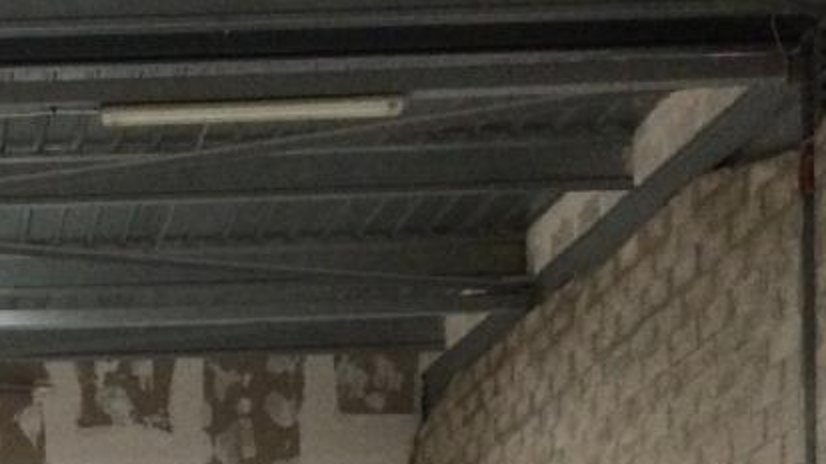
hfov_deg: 20.5
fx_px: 2146
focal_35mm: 98
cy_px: 894
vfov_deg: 11.3
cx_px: -146
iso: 320
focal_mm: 4.15
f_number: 2.2
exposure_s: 1/33
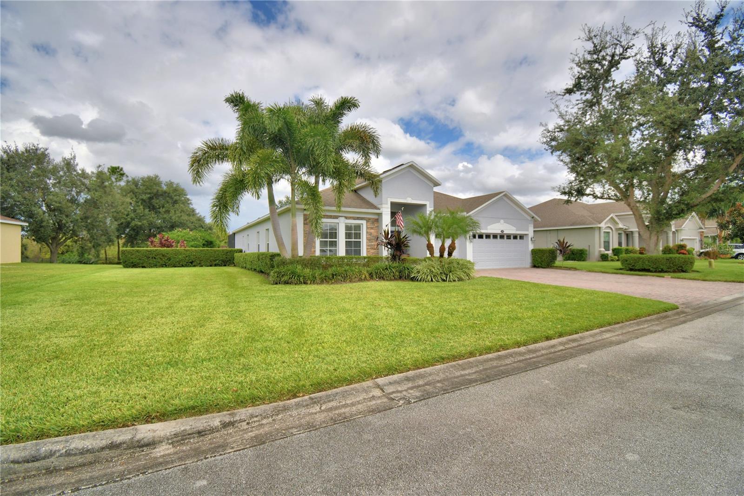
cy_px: 248
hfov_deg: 100.4
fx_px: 310
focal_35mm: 15
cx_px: 372
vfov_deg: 77.3
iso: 100
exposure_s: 1/1250
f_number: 4.5
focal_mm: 10
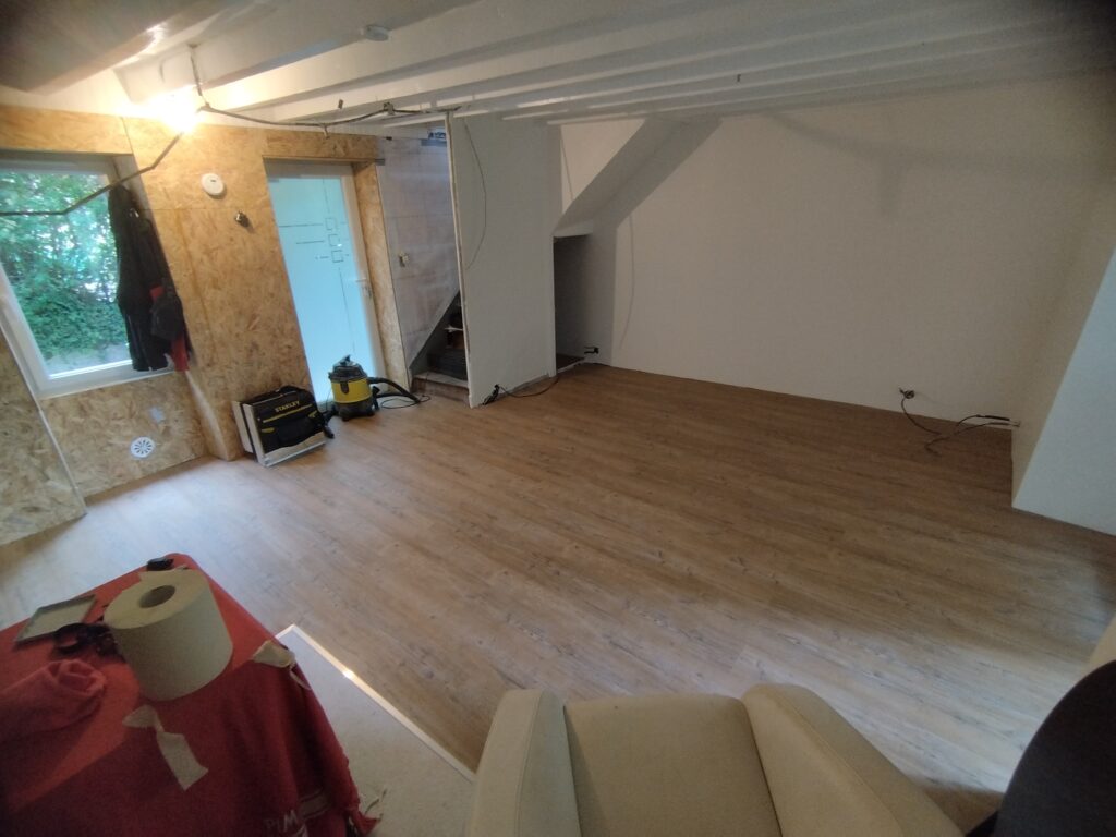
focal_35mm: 16
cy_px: 418
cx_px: 558
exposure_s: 1/16.7
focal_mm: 1.65
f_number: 2.2
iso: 150
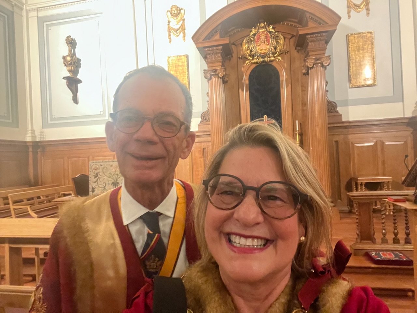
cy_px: 156
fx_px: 277
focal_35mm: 23
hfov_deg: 73.9
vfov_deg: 58.9
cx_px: 208
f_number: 2.2
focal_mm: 2.71
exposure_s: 1/17
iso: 640
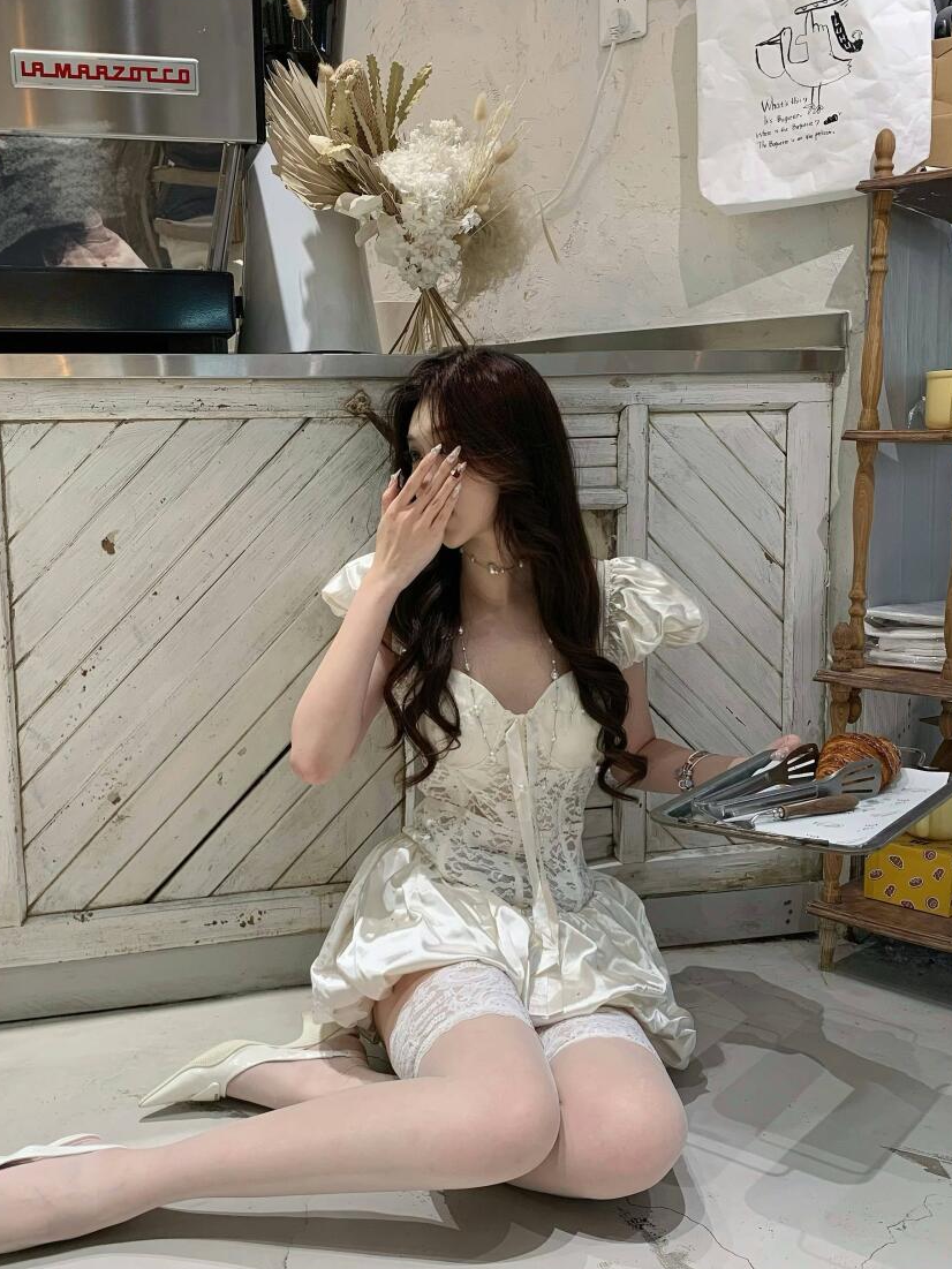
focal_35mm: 34
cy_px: 633
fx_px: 1247
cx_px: 390
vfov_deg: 54.0
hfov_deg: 41.6
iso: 50
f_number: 1.8
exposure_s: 1/50
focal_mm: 4.25
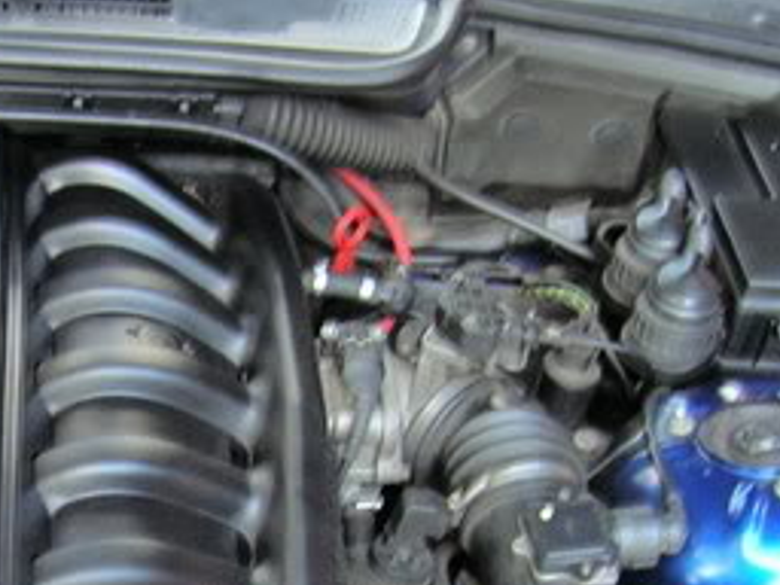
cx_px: 3
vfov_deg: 17.1
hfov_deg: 22.2
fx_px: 1915
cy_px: 558
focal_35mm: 85
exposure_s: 1/3.4
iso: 55
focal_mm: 5.7
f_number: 2.9
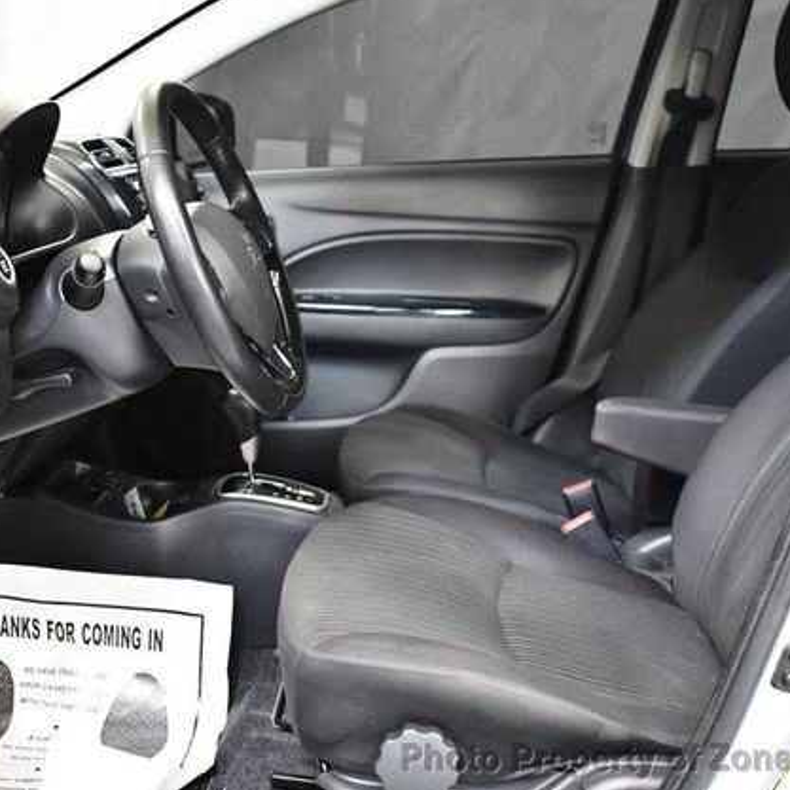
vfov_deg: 36.1
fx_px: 1214
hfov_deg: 36.1
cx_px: 379
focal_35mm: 47
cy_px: 390
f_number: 3.5
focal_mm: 18
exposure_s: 1/80
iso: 3200
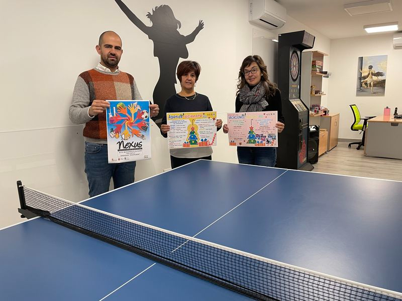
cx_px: 201
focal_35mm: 26
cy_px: 150
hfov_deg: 67.3
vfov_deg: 53.1
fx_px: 302
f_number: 1.6
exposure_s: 1/50
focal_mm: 4.2
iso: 64
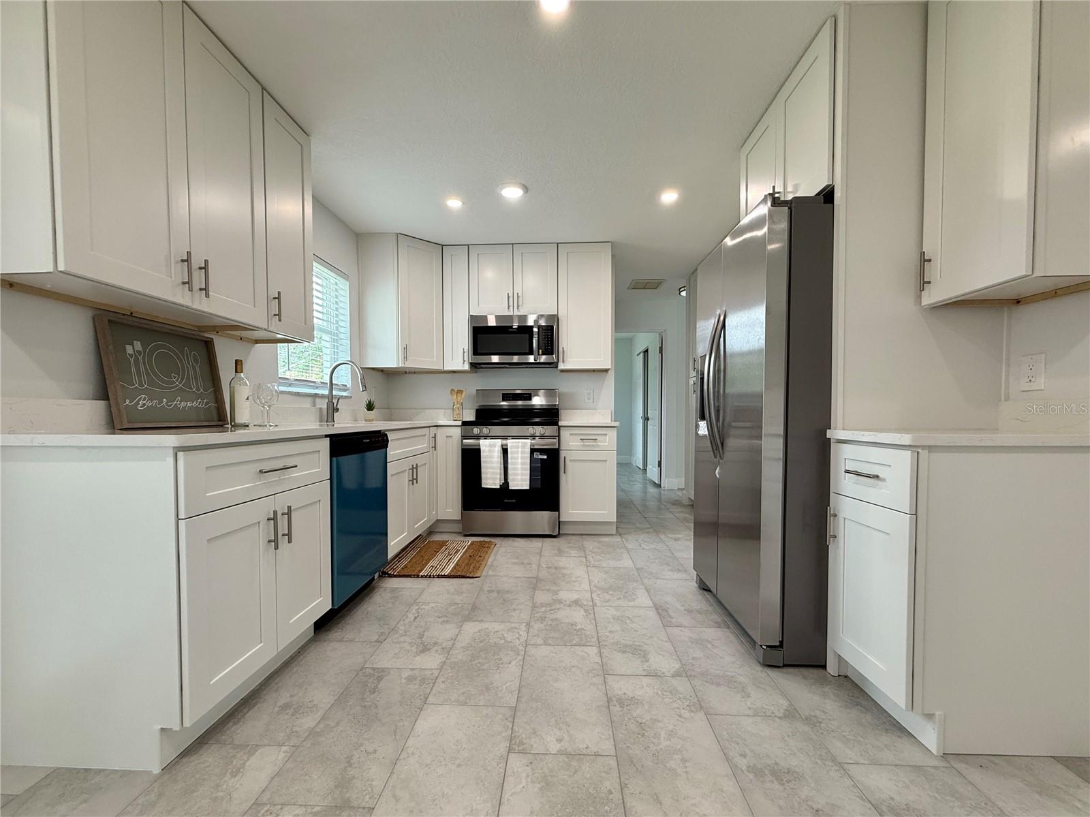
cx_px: 545
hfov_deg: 102.1
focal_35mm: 14
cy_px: 408
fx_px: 441
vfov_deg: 85.6
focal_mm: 2.22
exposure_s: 1/99
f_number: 2.2
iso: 100
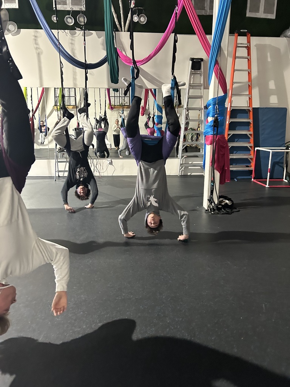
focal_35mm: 26
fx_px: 290
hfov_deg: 53.1
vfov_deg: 67.3
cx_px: 145
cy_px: 194
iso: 500
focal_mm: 5.7
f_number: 1.5
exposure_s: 1/30
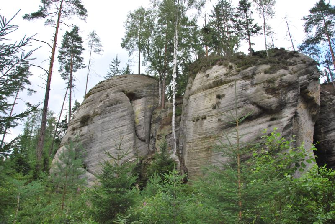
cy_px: 112
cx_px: 168
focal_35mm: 27
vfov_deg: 48.1
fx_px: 252
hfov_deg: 67.3
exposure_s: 1/200
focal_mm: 18
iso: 100
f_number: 4.5
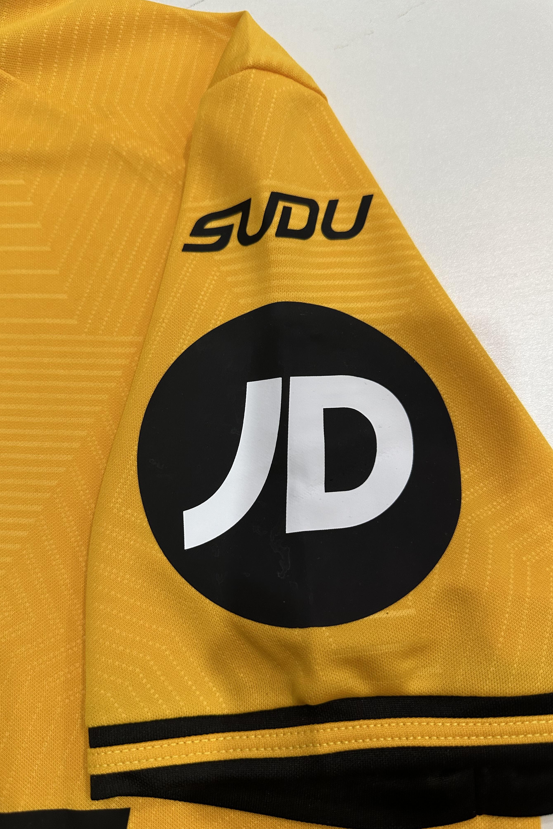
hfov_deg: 51.3
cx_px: 262
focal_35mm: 25
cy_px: 414
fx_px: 576
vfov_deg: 71.5
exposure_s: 1/50
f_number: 1.78
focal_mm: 6.86
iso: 250
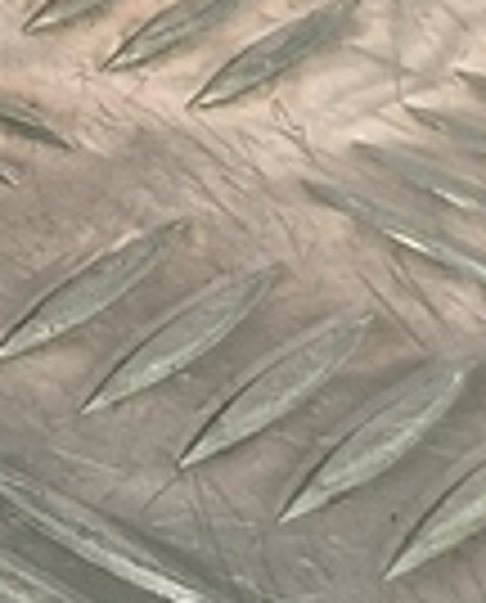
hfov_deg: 8.0
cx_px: -886
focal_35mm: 171
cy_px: -302
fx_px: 3061
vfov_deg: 10.8
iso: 86
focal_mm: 4.11
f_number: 1.6
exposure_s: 1/50
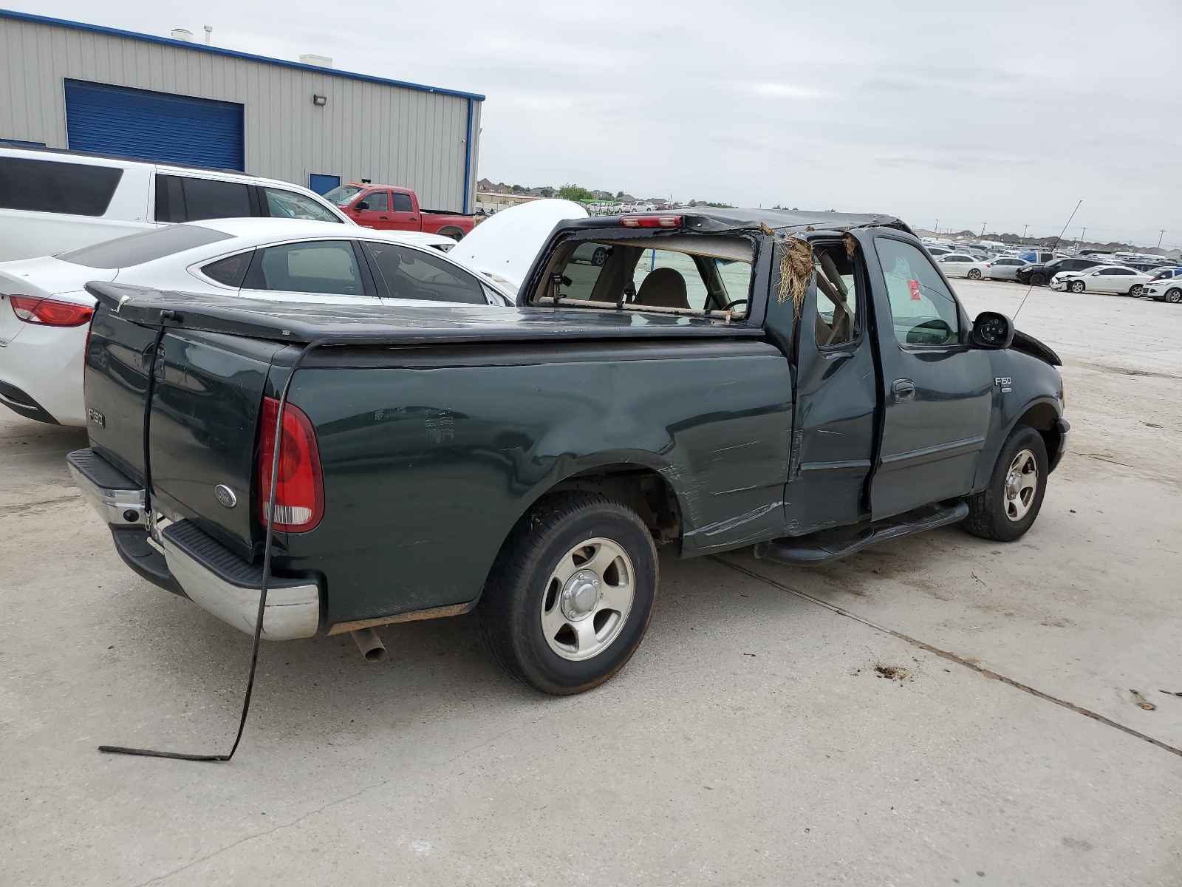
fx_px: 888
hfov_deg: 67.3
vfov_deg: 53.1
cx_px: 591
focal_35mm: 26
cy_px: 444
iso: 50
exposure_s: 1/3333
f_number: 1.5
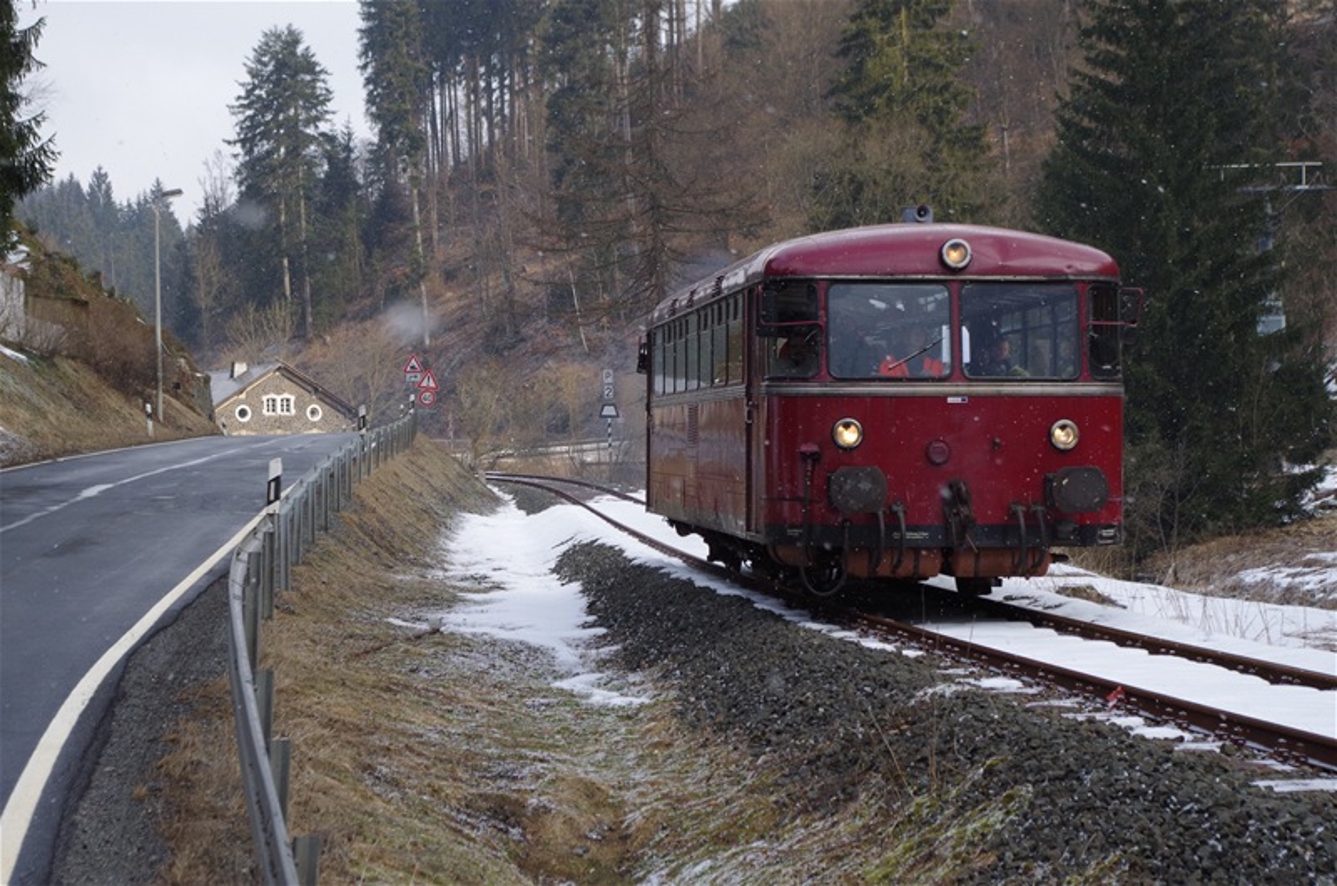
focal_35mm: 82
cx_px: 668
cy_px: 443
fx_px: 3039
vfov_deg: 16.6
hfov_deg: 24.8
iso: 400
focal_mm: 55
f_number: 8
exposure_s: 1/320
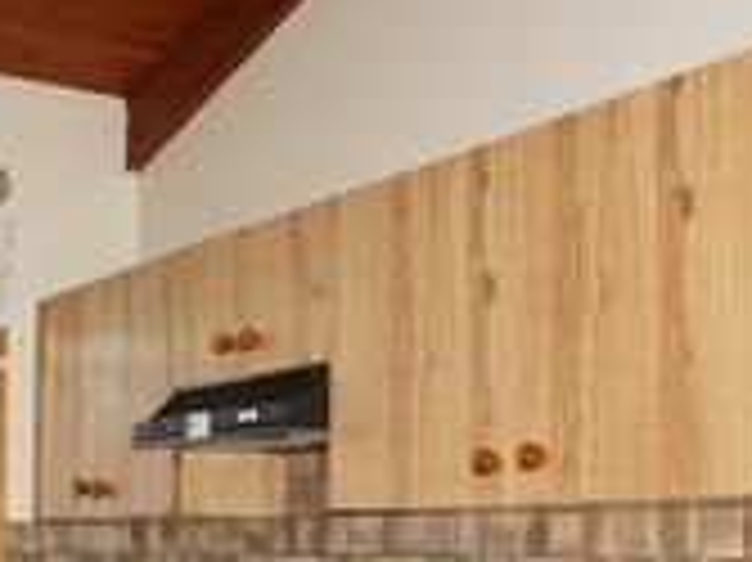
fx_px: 1411
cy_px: 551
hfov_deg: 29.6
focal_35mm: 65
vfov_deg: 21.8
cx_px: 252
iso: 800
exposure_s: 1/125
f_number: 3.5
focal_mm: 16
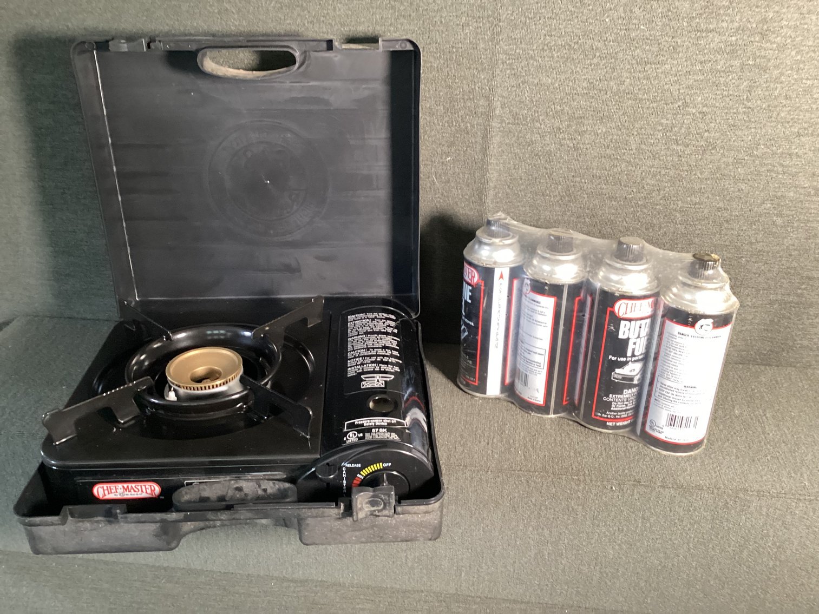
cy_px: 307
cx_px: 410
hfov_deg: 58.3
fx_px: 734
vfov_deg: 45.4
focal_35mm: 31
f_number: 2.4
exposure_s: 1/33
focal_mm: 3.3
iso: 320
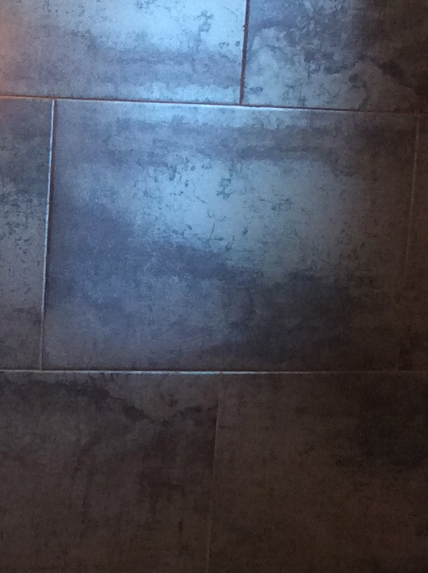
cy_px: 581
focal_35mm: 107
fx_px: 1768
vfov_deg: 17.9
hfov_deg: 13.1
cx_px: -194
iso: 80
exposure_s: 1/24
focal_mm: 3.3
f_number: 2.4
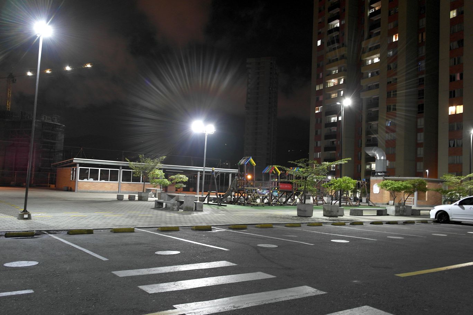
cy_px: 158
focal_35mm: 30
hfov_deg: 61.9
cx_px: 236
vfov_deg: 43.6
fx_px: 394
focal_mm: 20
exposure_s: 1/2
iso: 400
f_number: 3.5
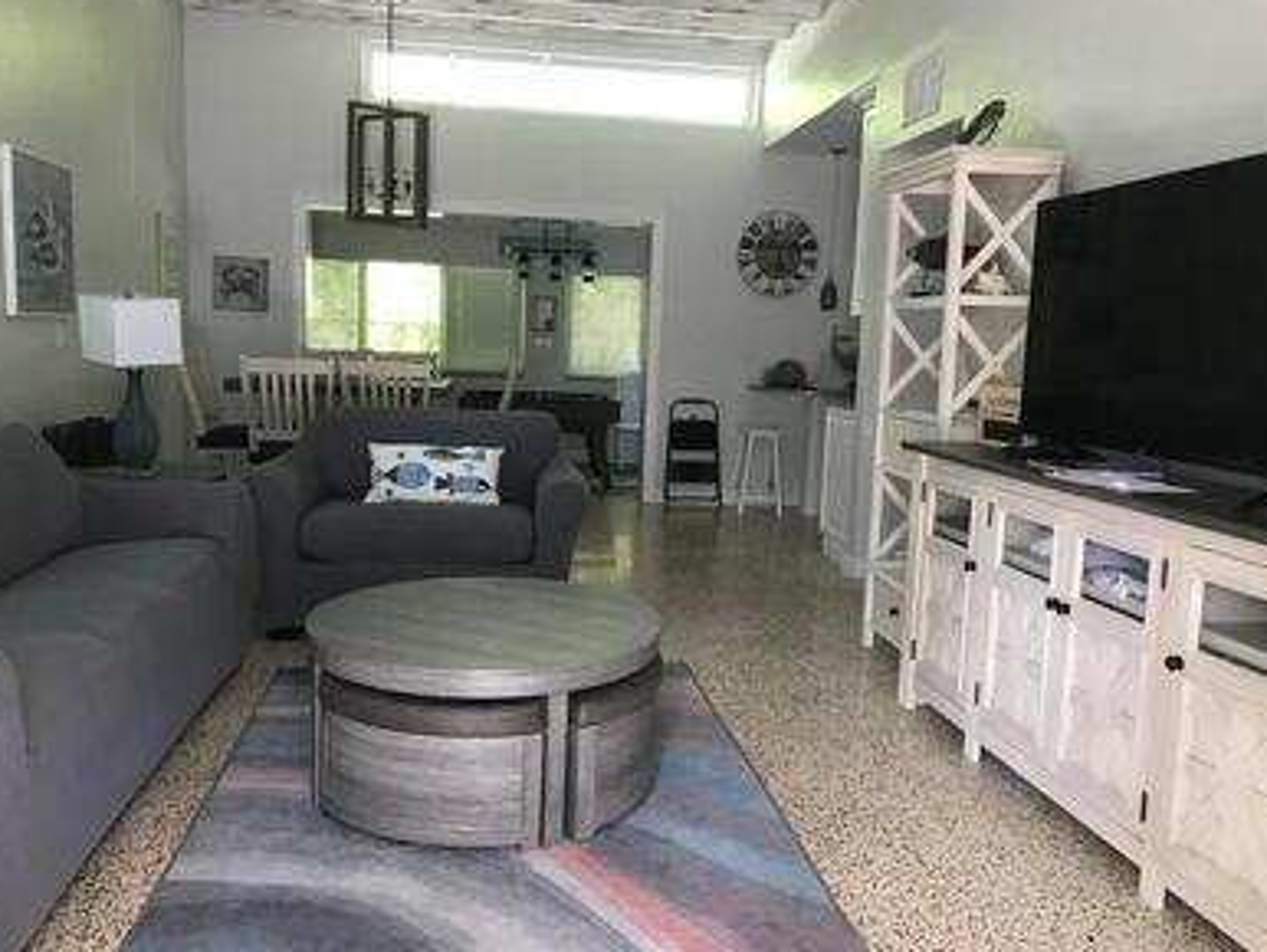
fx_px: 1062
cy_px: 473
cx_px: 634
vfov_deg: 48.3
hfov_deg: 61.6
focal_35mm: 29
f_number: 1.8
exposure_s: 1/23
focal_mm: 3.99
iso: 40
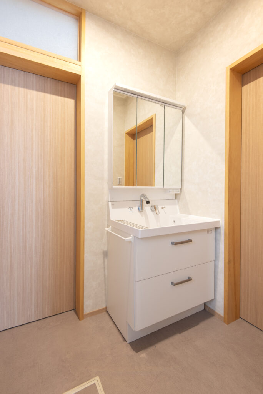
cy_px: 197
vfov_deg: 96.7
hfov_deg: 73.8
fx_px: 175
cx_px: 132
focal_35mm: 16
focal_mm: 16
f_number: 8
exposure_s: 1
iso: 200
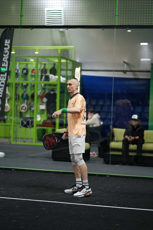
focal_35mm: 84
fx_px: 535
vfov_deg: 24.2
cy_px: 115
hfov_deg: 16.3
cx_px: 76
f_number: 1.2
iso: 200
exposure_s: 1/250
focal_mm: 56
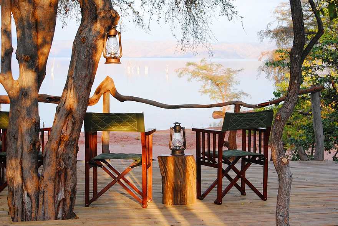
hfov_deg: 24.6
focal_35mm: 82
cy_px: 113
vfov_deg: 16.6
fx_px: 775
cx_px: 169
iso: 400
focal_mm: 55
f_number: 9
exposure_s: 1/200
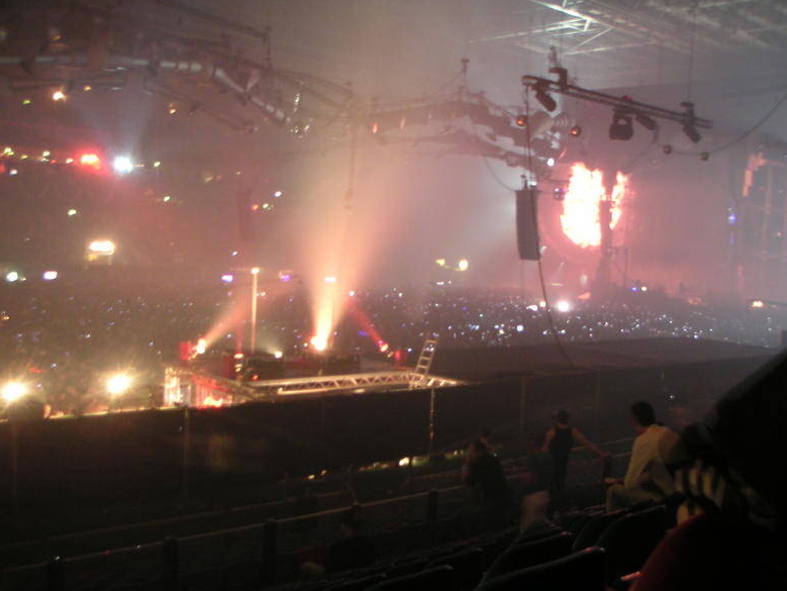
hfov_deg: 47.8
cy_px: 292
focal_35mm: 39
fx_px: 887
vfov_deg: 36.8
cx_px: 390
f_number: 2.8
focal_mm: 6
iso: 100
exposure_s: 3
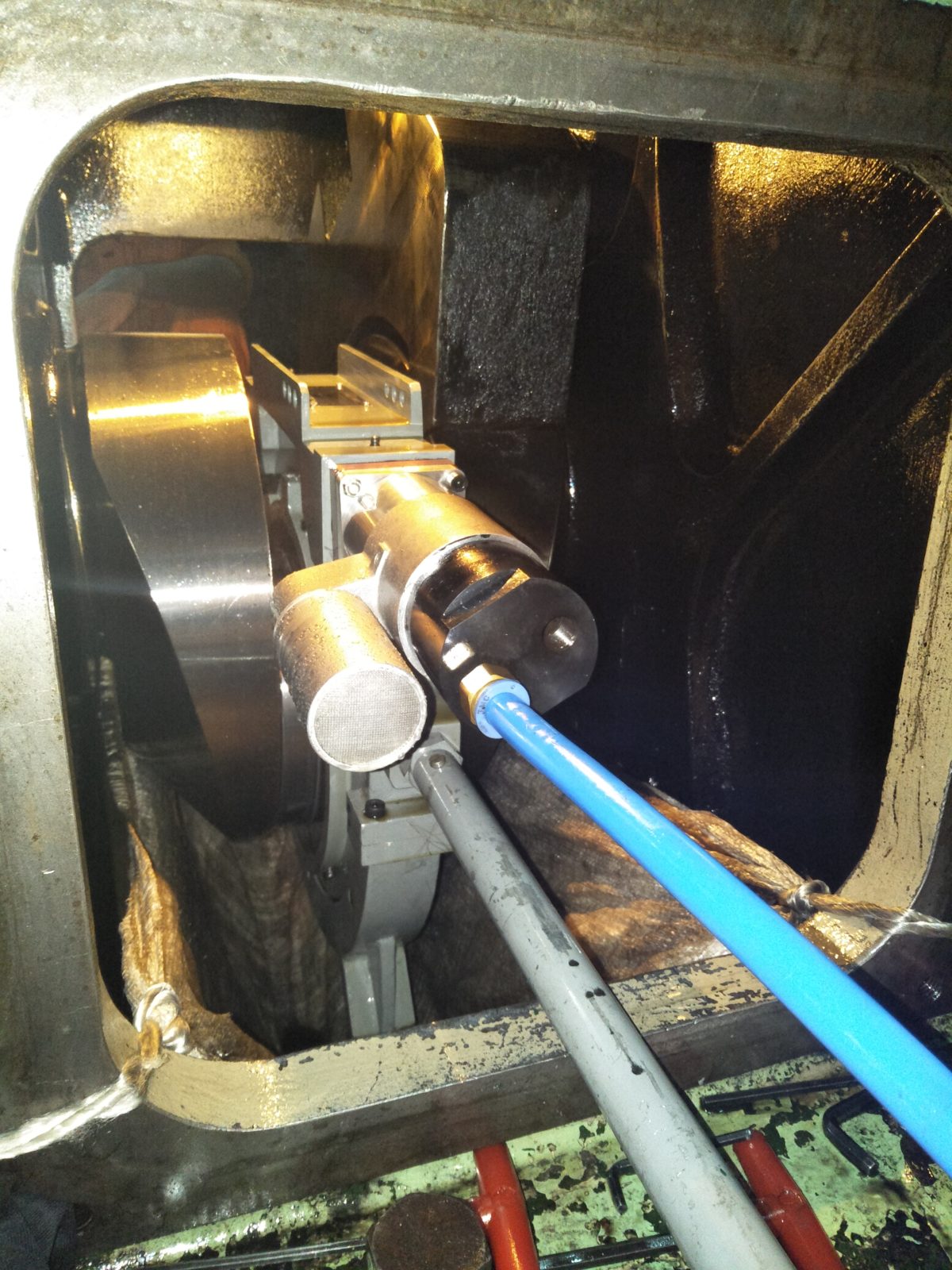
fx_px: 733
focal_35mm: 20
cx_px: 476
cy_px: 635
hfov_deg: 66.0
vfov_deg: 81.7
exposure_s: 1/33
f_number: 2.2
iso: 413
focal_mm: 3.46
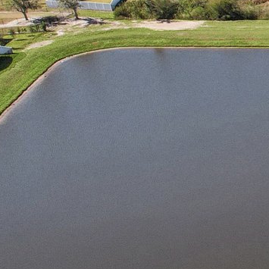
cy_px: 123
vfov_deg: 16.1
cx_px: 733
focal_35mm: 108
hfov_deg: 11.6
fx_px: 950
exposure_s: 1/2000
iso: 150
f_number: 2.8
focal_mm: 8.4
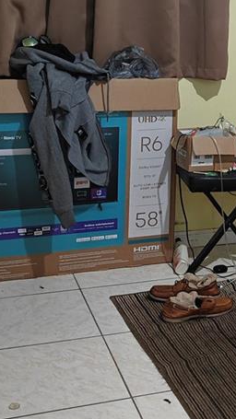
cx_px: 249
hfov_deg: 17.0
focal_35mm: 69
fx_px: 767
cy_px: 154
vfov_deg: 30.4
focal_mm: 5.59
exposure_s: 1/40
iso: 400
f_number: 1.4
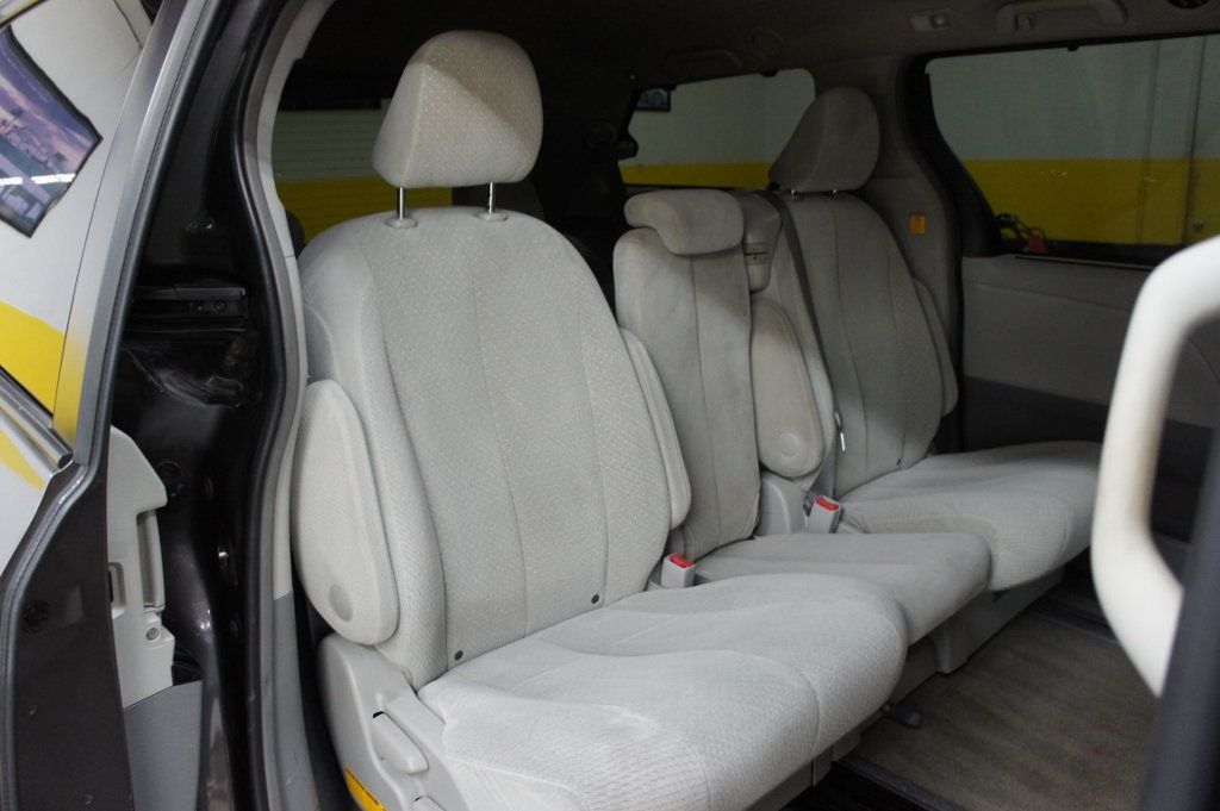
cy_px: 406
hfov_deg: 67.4
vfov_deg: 47.9
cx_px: 610
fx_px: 914
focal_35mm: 27
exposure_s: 1/30
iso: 800
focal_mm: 18
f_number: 3.5
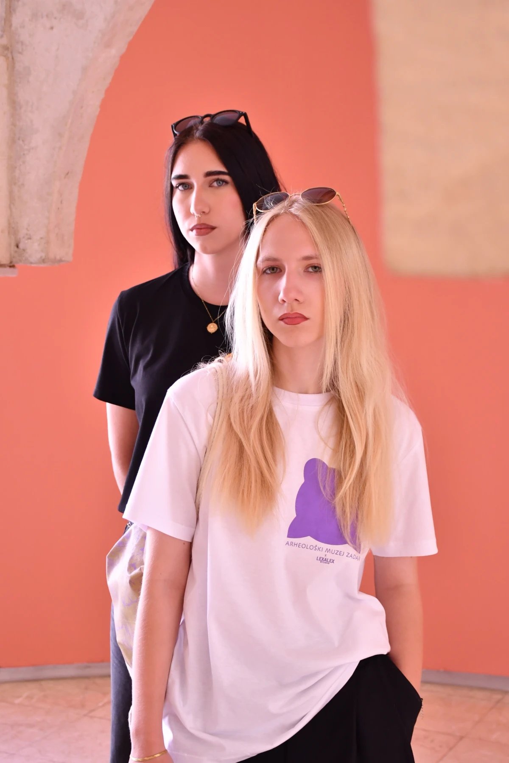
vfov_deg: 31.4
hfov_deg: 21.2
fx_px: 1357
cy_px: 382
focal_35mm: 64
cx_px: 254
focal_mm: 32
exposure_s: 1/160
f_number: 4.5
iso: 1000
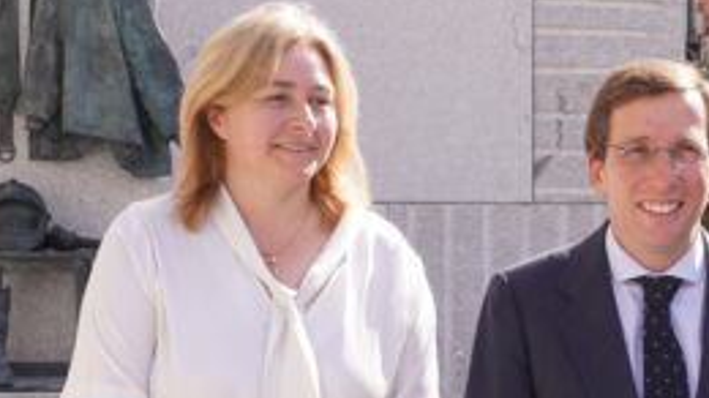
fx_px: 2105
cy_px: 316
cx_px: 687
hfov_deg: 18.7
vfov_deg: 10.8
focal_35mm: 112
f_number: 9.5
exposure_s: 1/250
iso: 640
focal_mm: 37
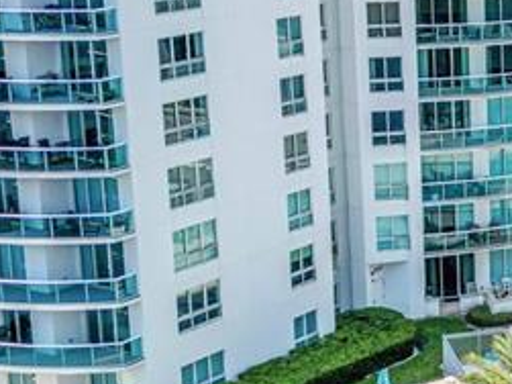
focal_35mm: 98
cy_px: 151
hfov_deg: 18.2
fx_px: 1449
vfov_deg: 15.1
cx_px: 728
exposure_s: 1/2000
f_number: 1.7
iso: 200
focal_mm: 6.72
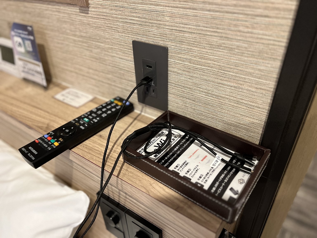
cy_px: 119
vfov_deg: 53.1
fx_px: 238
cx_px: 158
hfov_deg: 67.3
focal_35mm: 26
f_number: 1.5
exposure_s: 1/60
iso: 320
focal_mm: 5.7
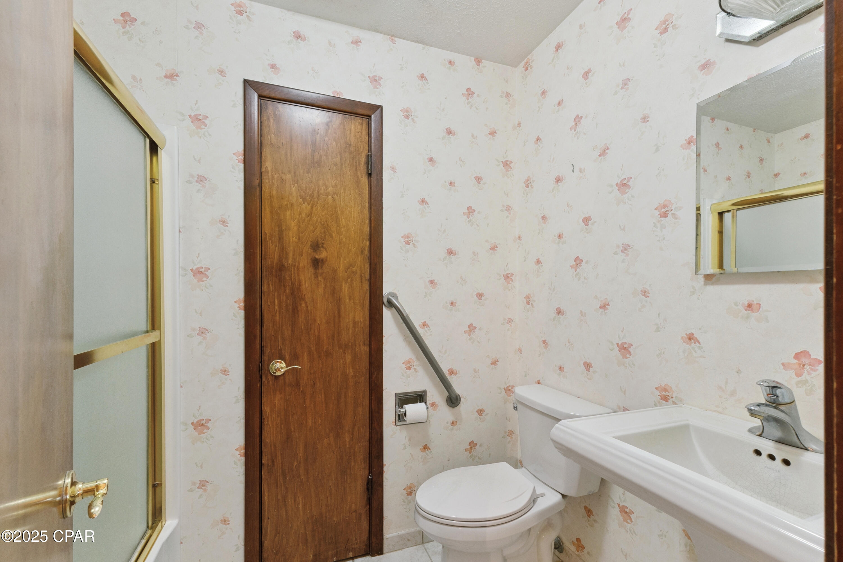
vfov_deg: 77.3
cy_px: 281
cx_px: 422
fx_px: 351
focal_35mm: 15
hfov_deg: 100.4
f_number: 8
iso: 320
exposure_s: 1/8
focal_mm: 10
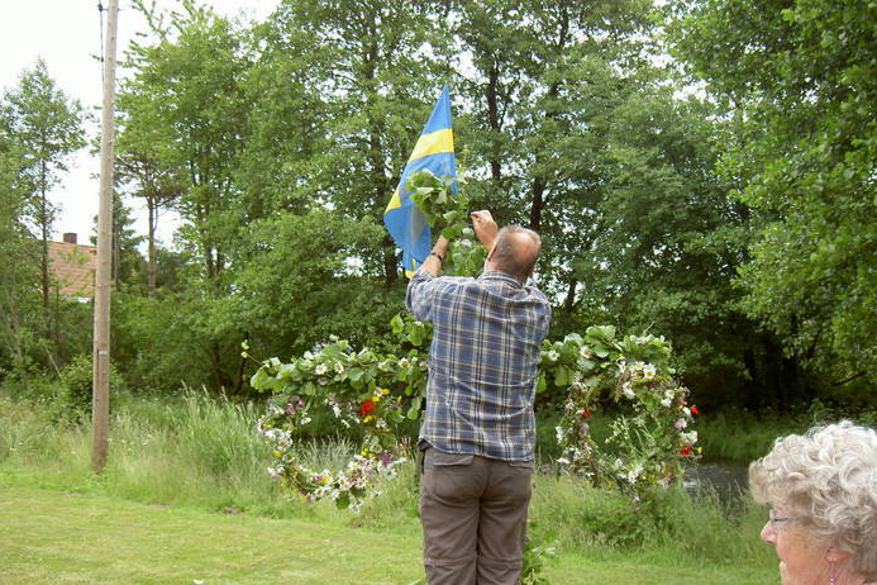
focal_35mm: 41
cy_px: 312
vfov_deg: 32.6
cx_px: 440
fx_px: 999
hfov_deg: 47.4
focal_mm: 8
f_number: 2.8
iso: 50
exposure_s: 1/200
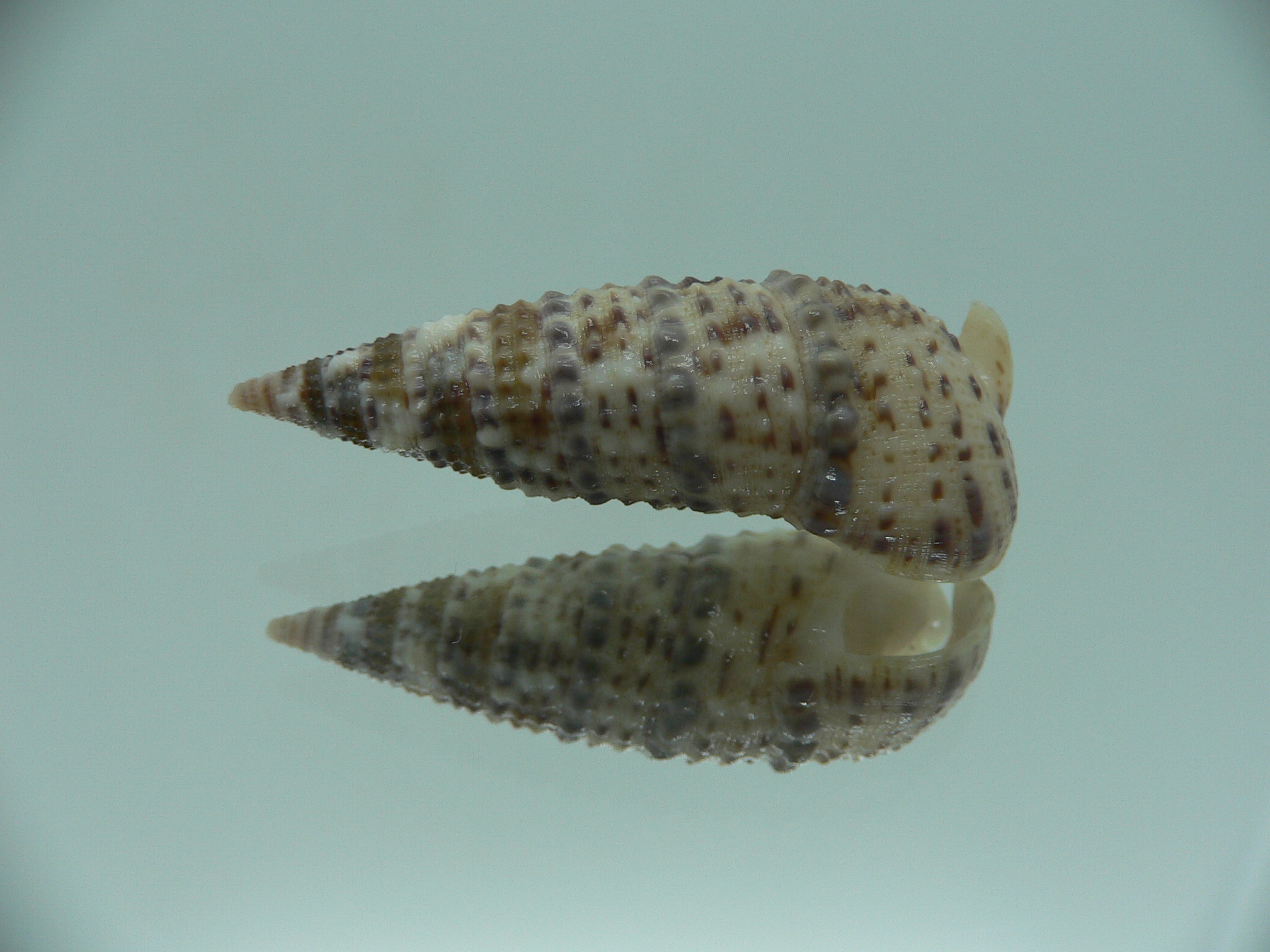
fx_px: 1284
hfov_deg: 52.6
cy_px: 476
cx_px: 635
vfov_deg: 40.7
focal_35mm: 35
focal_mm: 4.6
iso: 80
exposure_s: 1/60
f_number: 2.8
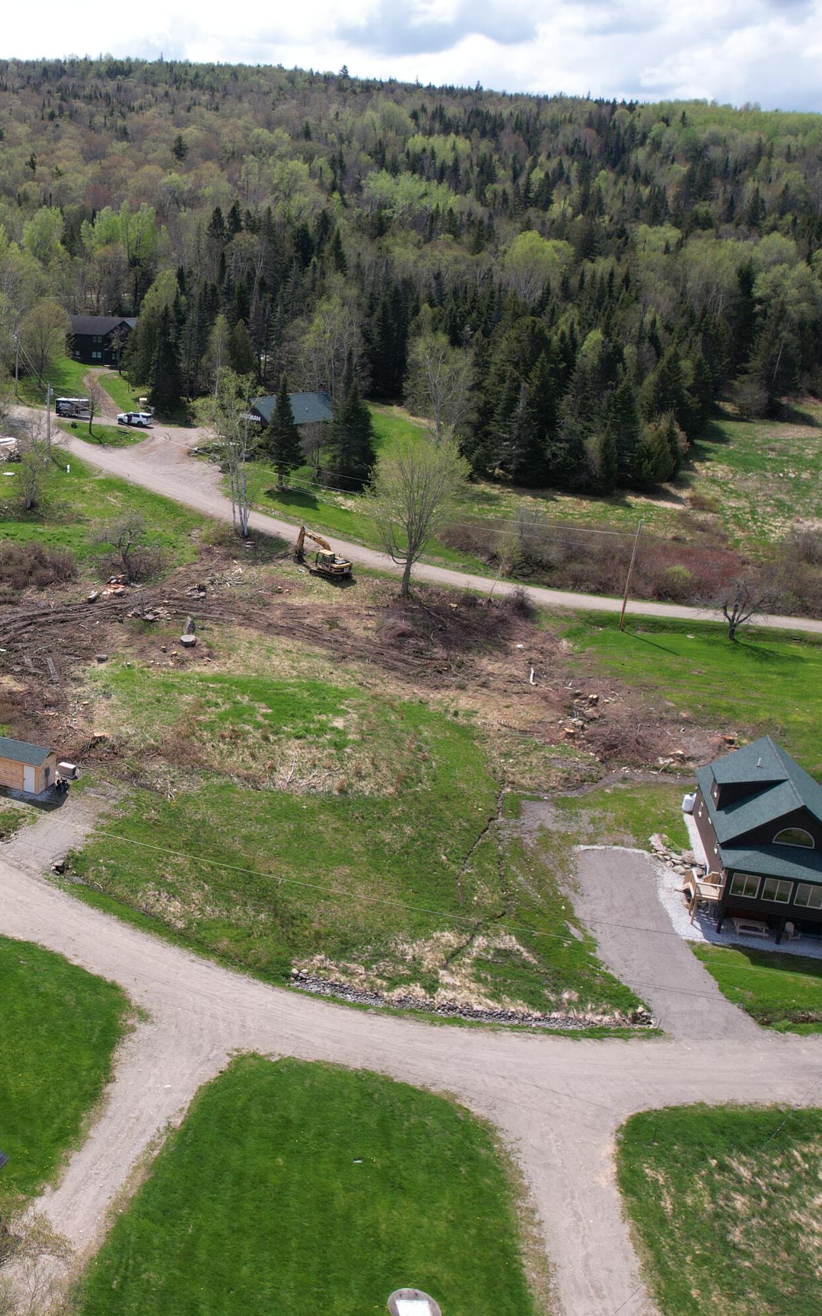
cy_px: 654
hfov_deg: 33.9
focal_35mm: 34
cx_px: -4
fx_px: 1219
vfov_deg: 56.7
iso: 100
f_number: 2.8
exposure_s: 1/1500
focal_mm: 8.38
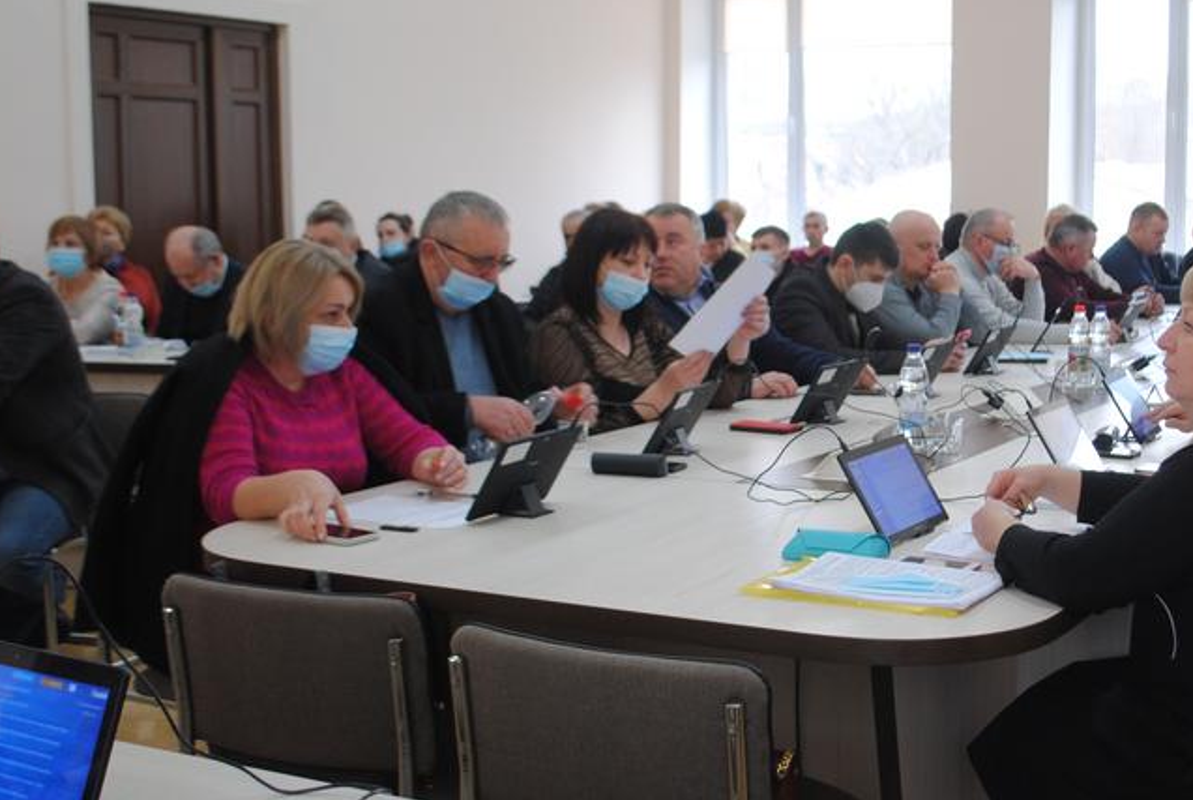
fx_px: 1759
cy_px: 364
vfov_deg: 25.6
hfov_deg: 37.1
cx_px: 791
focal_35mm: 53
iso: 220
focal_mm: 22
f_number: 3.8
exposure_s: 1/30
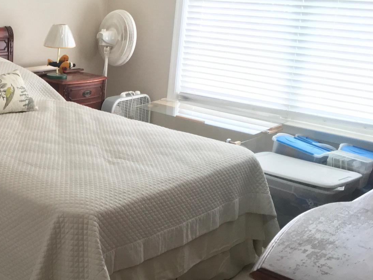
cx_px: 28
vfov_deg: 27.0
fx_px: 582
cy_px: 117
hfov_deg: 33.4
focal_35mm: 54
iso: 160
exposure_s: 1/30
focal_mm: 4.15
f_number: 2.2
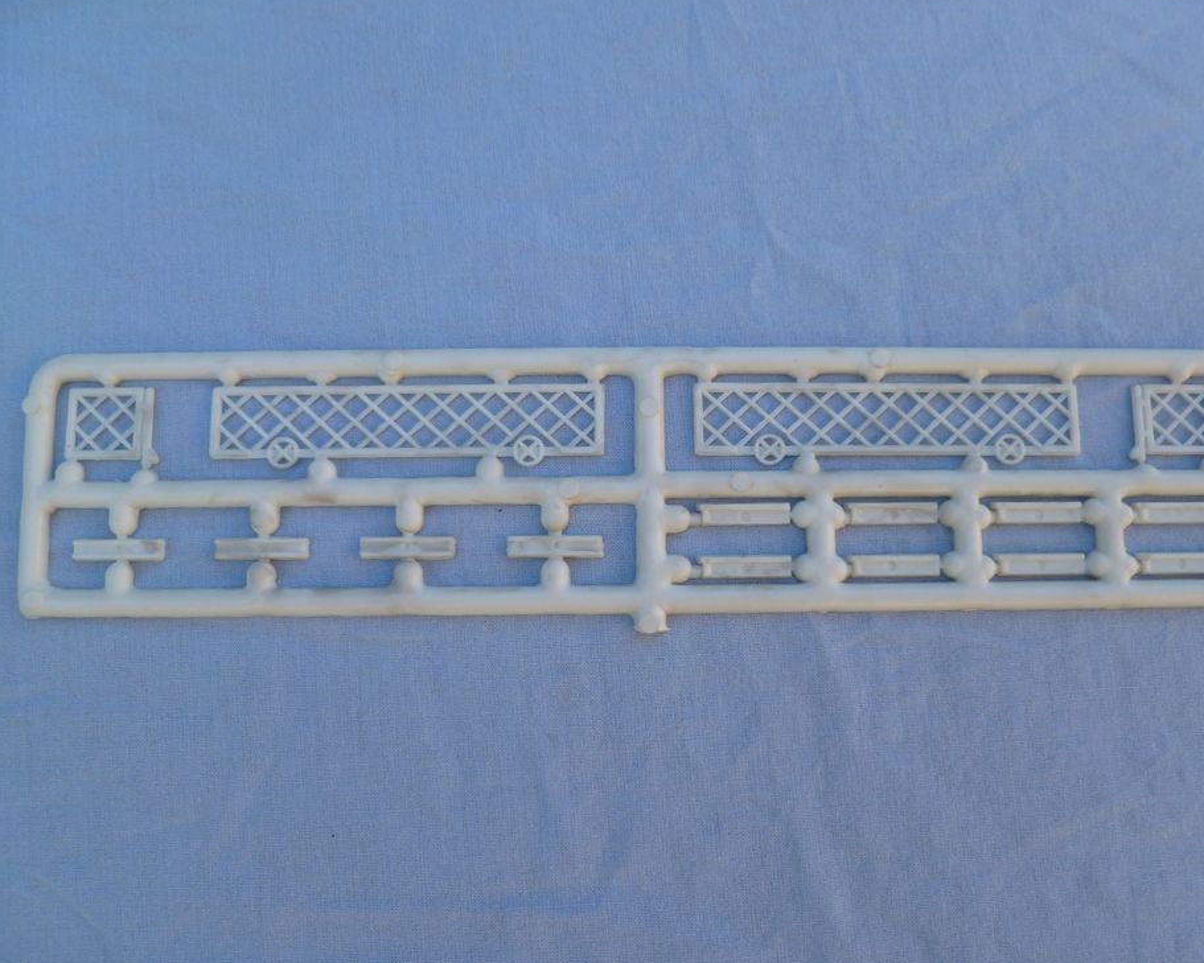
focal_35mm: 30
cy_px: 481
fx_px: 1069
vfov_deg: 48.5
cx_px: 638
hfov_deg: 58.7
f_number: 3.3
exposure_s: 1/125
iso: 80
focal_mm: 5
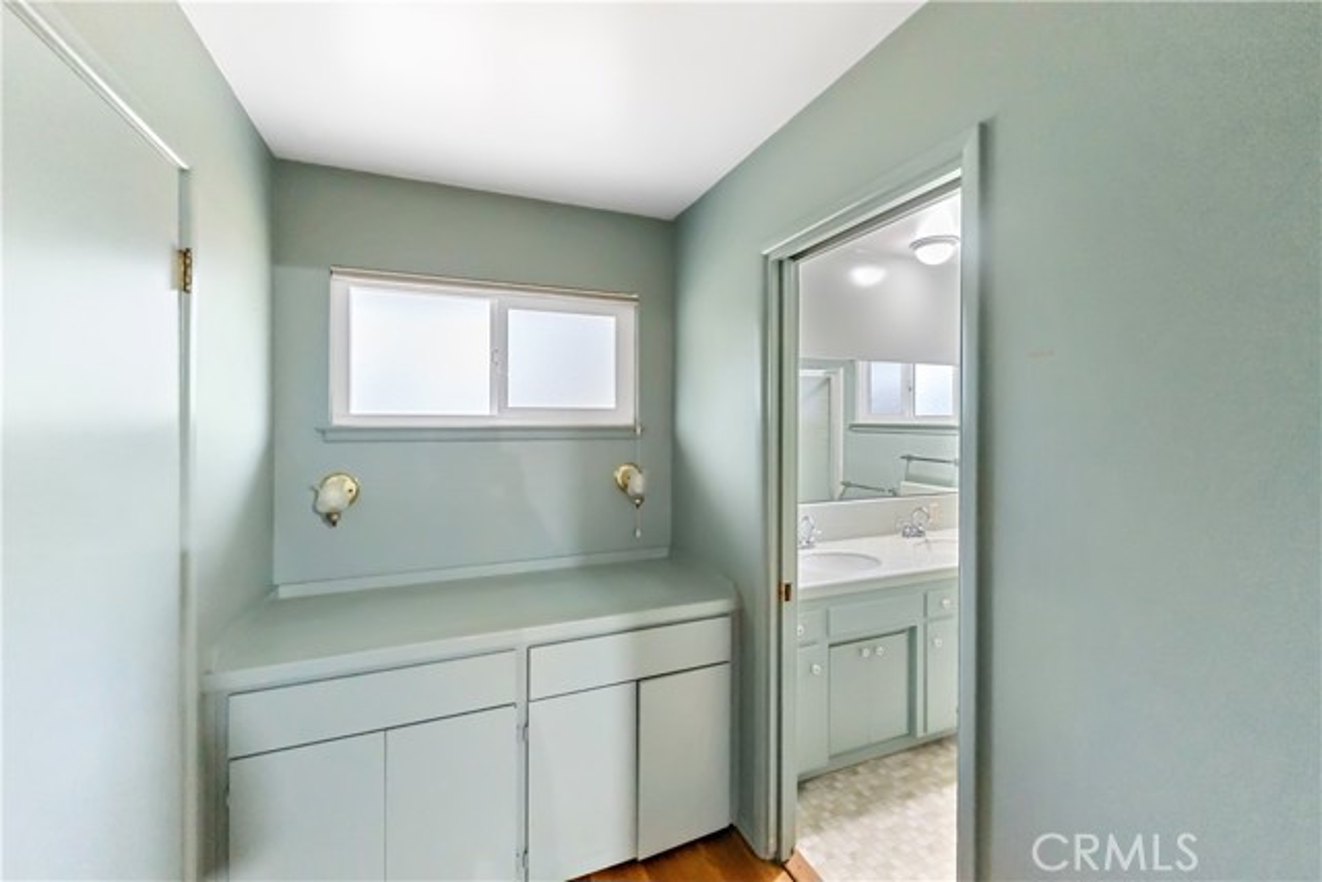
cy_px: 441
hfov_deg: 104.2
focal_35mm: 14
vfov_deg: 81.2
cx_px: 661
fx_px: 514
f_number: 2.8
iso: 2500
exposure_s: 1/160
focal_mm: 14
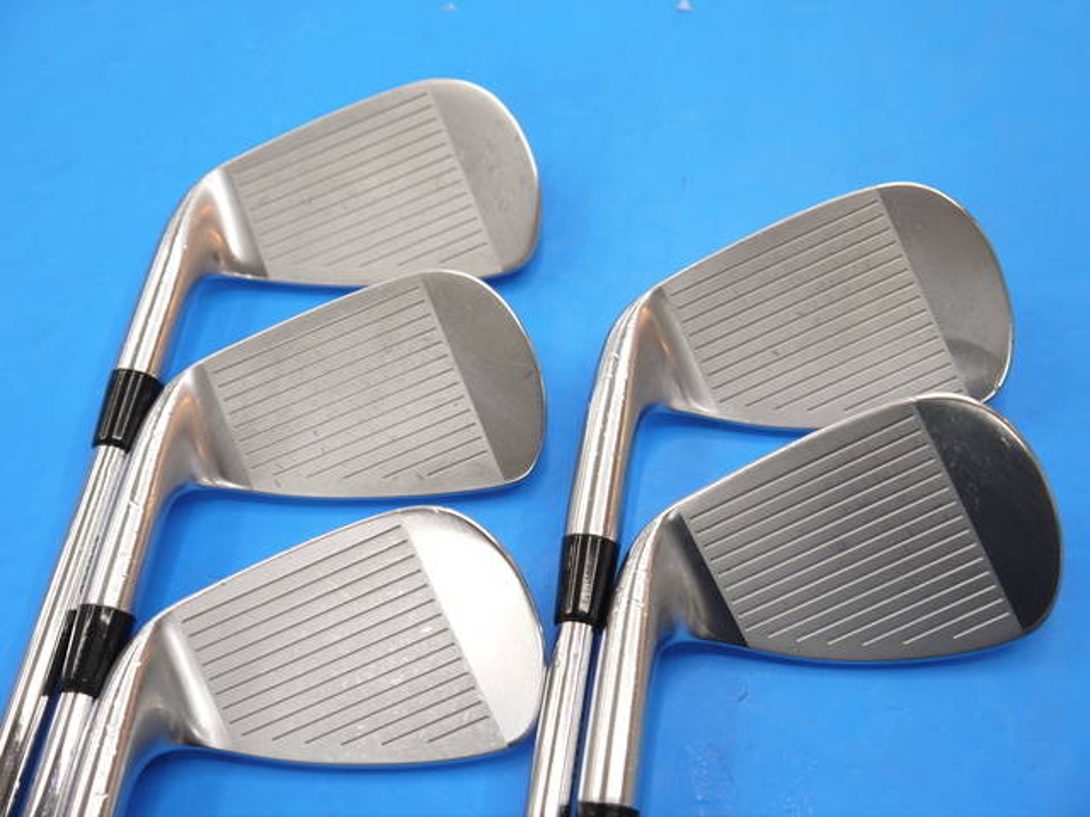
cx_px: 545
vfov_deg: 29.1
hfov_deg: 38.2
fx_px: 1574
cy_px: 408
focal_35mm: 50
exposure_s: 1/60
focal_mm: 25
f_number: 4.6
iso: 200
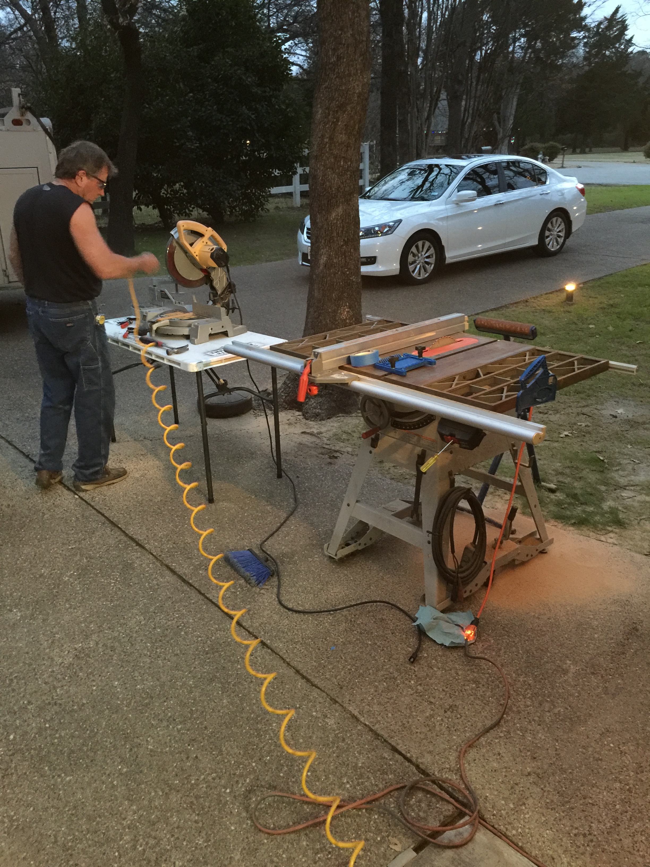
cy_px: 434
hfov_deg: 48.2
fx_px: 726
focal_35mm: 29
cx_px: 325
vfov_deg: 61.7
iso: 125
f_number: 2.2
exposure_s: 1/4
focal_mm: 4.15
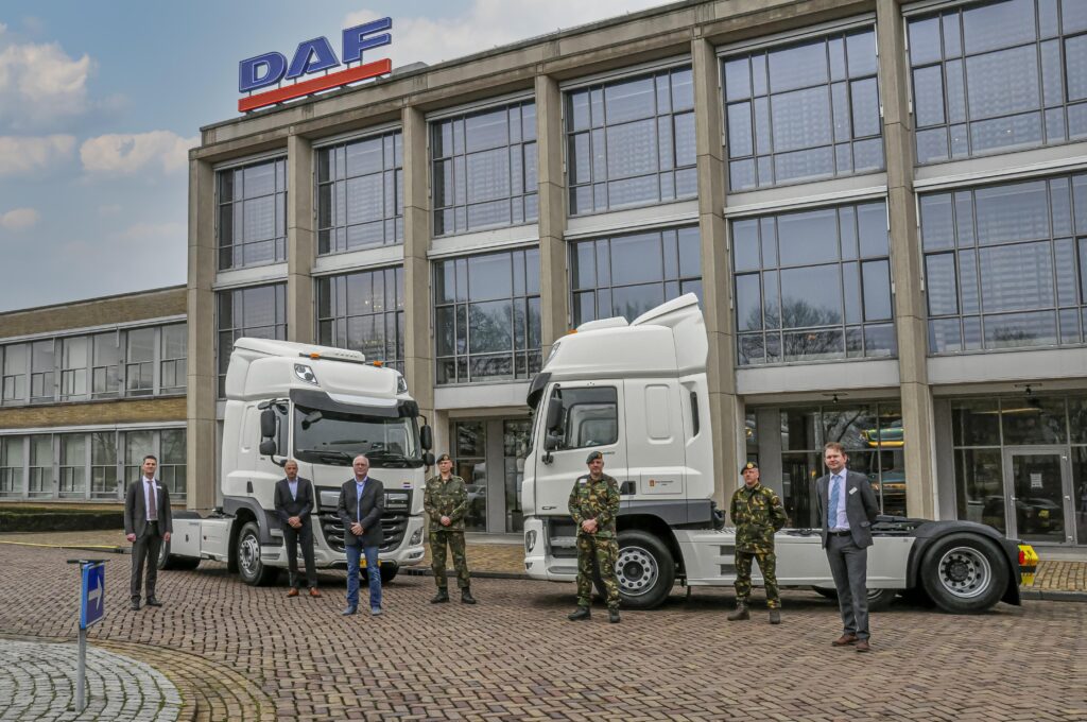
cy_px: 361
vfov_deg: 39.9
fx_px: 995
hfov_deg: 57.3
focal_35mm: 33
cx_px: 544
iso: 2000
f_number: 14
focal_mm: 22
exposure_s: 1/200
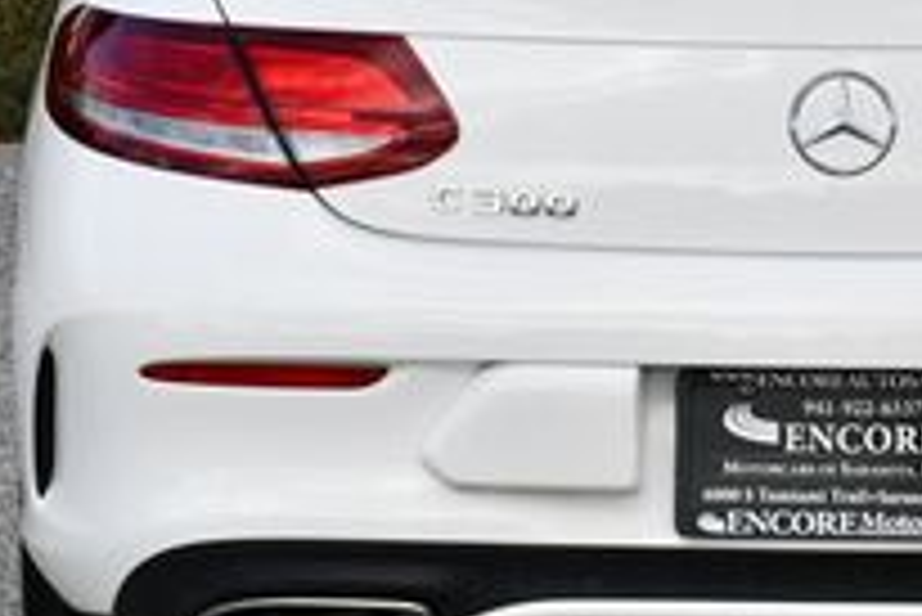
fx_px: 5433
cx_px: 783
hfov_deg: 9.7
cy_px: 63
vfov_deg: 6.5
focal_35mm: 212
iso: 100
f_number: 8
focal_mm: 34
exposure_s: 1/250
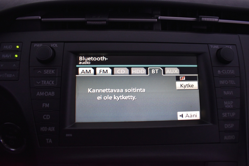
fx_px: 187
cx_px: 124
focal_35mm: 27
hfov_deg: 67.4
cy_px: 83
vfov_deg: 47.9
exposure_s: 1/60
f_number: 3.5
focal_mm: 18
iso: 1100
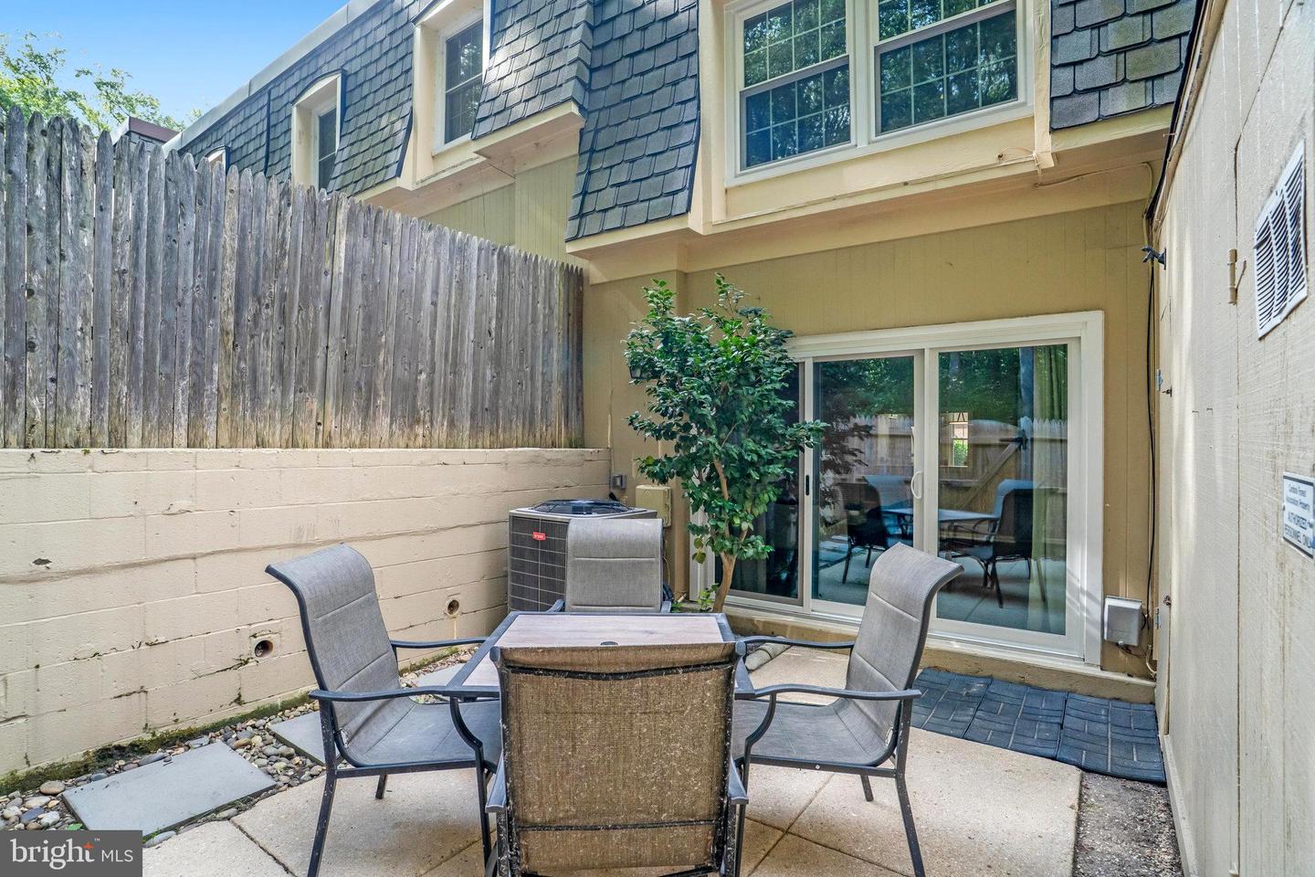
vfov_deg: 70.4
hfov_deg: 93.3
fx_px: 621
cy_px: 438
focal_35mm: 17
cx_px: 658
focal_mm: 17
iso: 1250
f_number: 8
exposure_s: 1/125
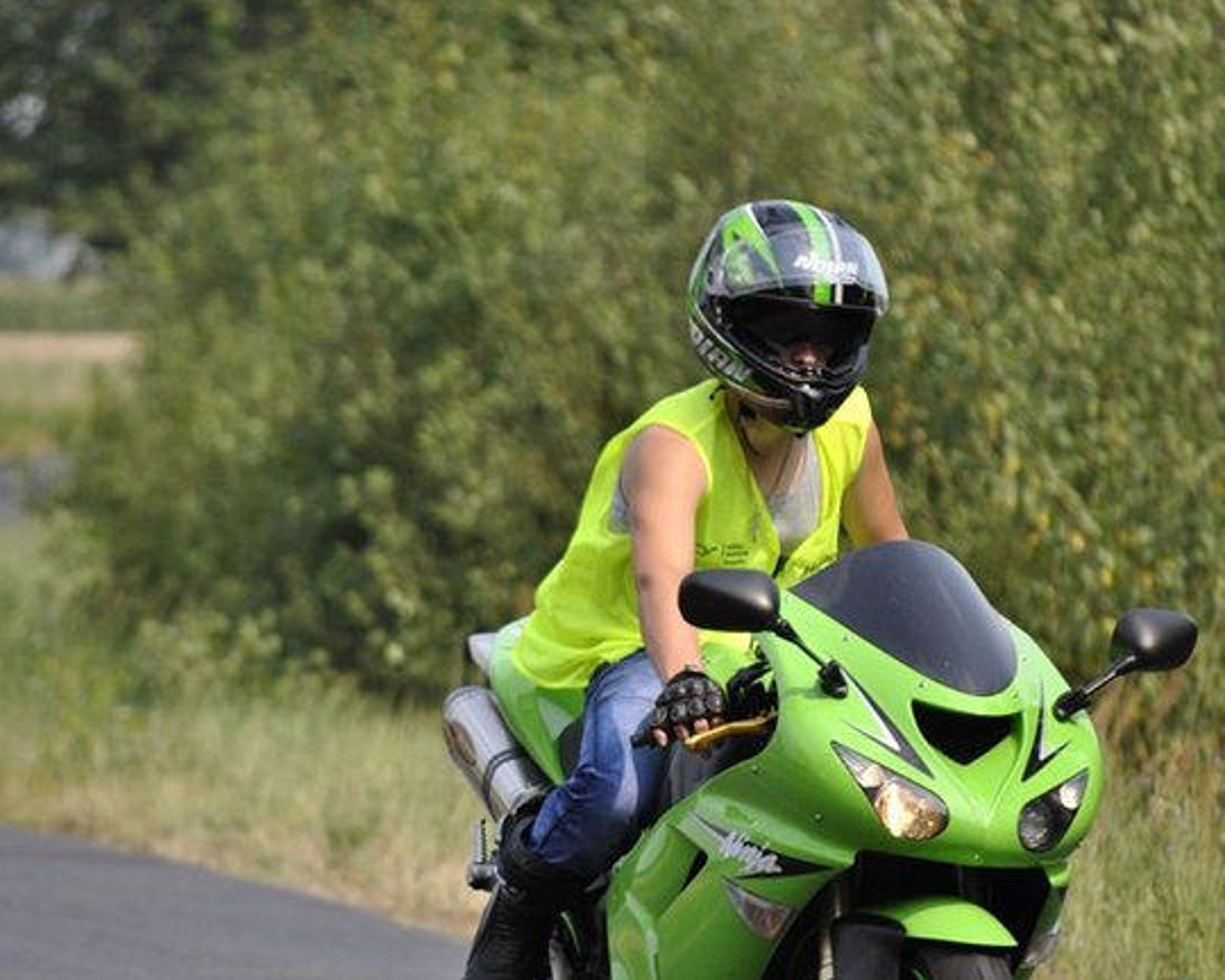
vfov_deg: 4.6
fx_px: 12291
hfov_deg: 5.7
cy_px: 489
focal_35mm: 339
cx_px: 617
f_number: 5.6
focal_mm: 200
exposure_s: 1/500
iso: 200
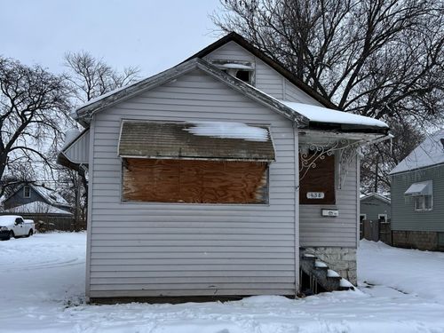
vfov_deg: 53.1
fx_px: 333
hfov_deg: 67.3
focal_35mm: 26
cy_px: 166
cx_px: 222
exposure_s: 1/3077
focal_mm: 5.7
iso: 50
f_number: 1.5
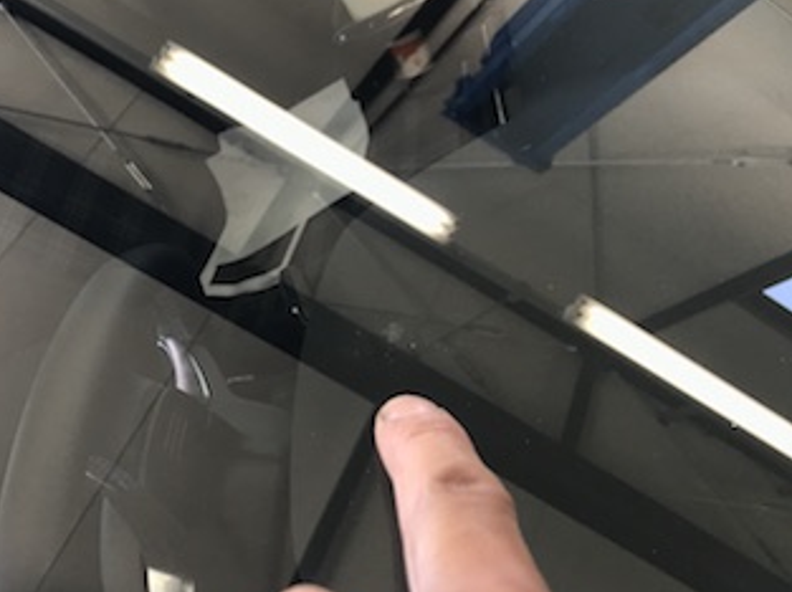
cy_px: 261
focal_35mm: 43
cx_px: 228
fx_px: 983
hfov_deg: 42.9
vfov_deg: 33.5
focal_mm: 3.99
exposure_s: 1/40
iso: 25
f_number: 1.8
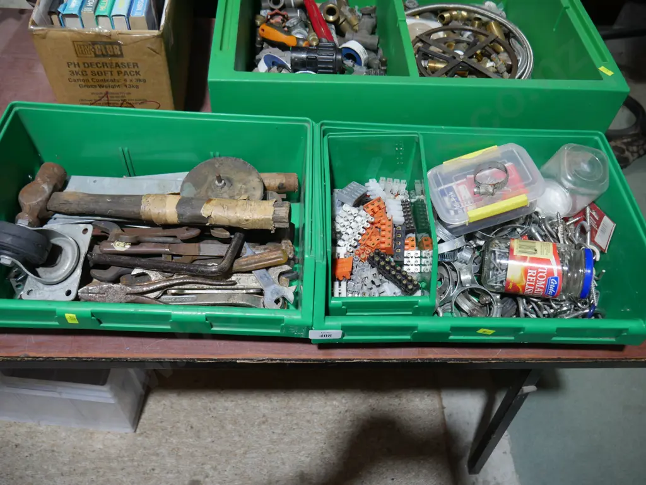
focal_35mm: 28
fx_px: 523
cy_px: 242
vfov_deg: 49.8
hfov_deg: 63.4
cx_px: 323
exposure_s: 1/60
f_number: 3.5
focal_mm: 14
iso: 320
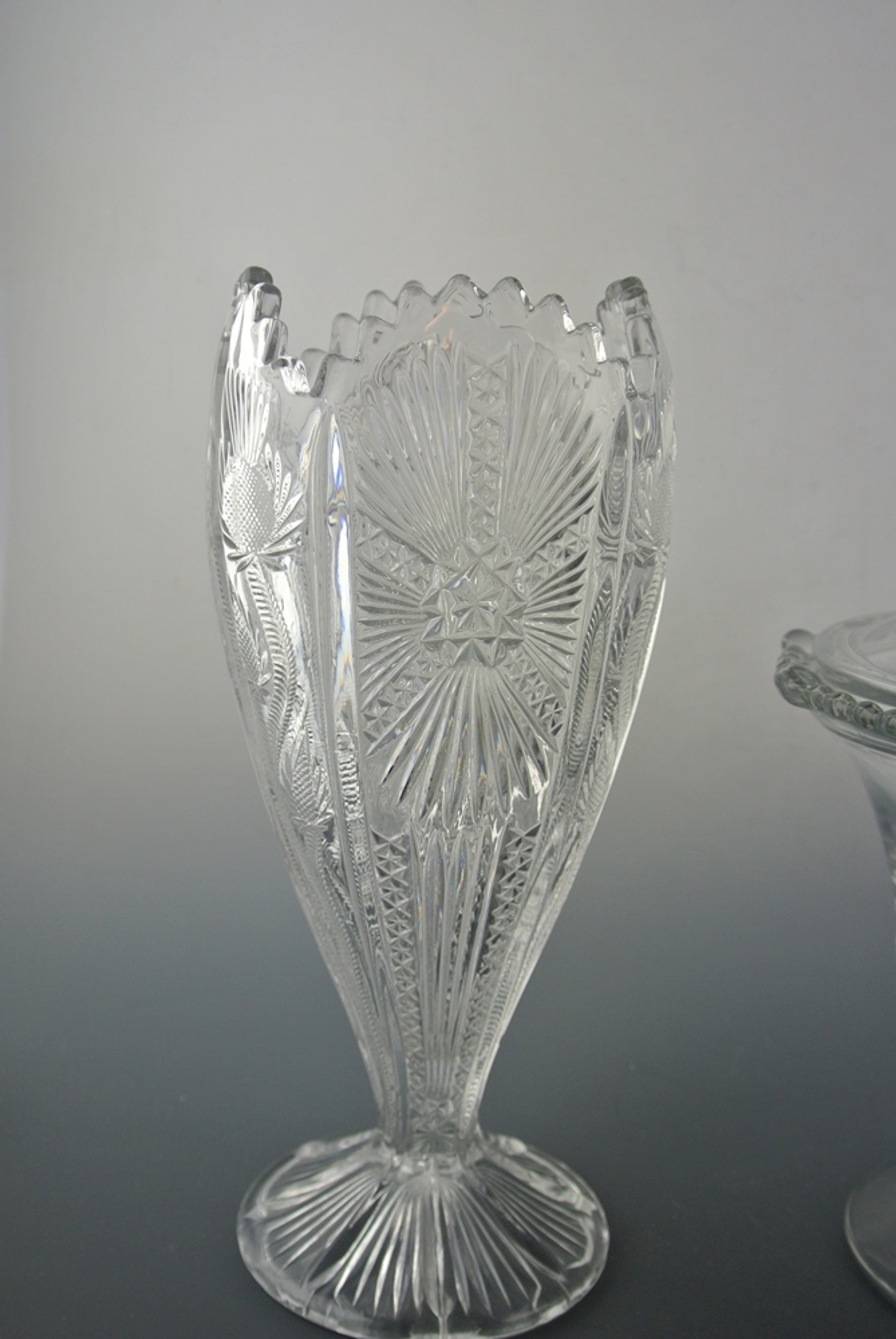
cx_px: 448
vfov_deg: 49.5
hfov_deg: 34.3
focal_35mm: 39
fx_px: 1452
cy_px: 670
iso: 200
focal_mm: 14.5
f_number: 4
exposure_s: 1/200
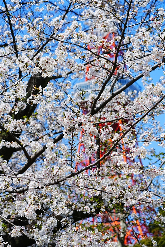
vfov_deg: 20.4
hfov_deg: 13.7
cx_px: 82
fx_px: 688
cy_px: 124
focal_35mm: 100
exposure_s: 1/400
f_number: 8
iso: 100
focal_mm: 100
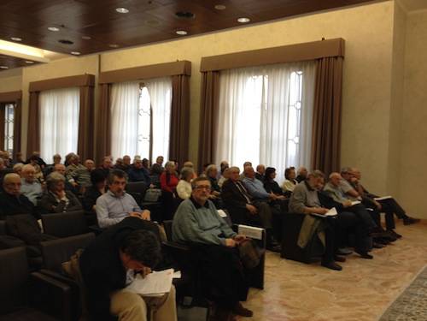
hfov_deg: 52.6
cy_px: 160
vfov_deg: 40.7
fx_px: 432
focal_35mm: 35
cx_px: 214
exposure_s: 1/24
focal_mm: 4.28
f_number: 2.4
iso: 50
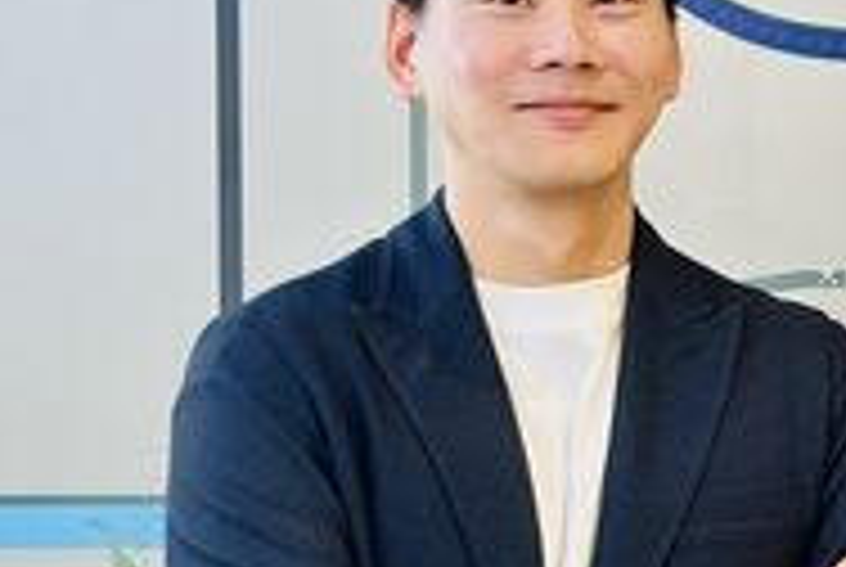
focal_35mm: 159
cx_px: 909
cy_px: 333
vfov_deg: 8.7
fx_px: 3742
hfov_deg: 12.7
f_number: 1.78
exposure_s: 1/120
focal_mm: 6.86
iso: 200
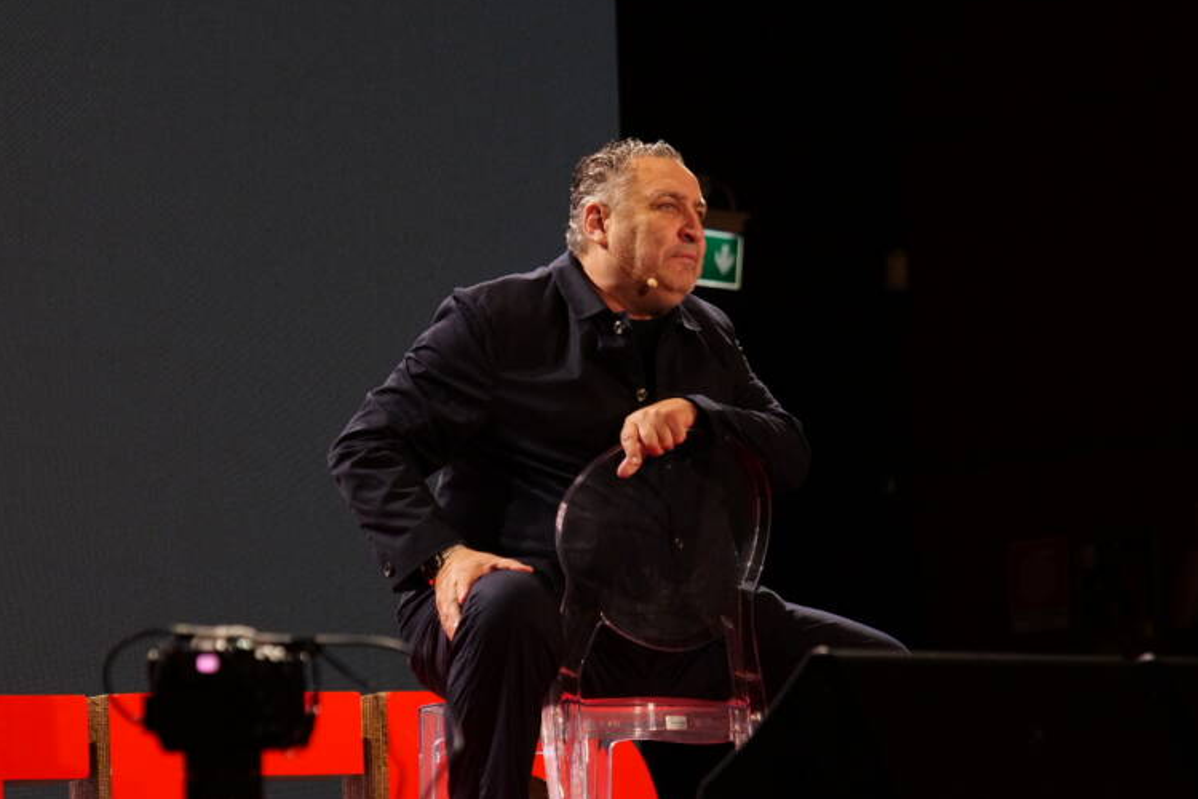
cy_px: 449
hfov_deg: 12.2
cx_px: 620
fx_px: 5590
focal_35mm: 168
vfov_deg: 8.2
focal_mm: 105
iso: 4000
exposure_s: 1/160
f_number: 4
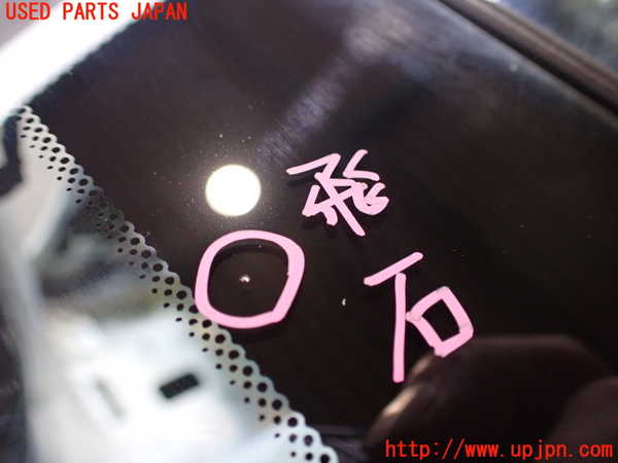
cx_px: 309
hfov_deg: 60.0
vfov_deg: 46.8
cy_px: 232
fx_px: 536
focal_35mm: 30
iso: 800
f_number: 2.3
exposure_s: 1/100
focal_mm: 5.4
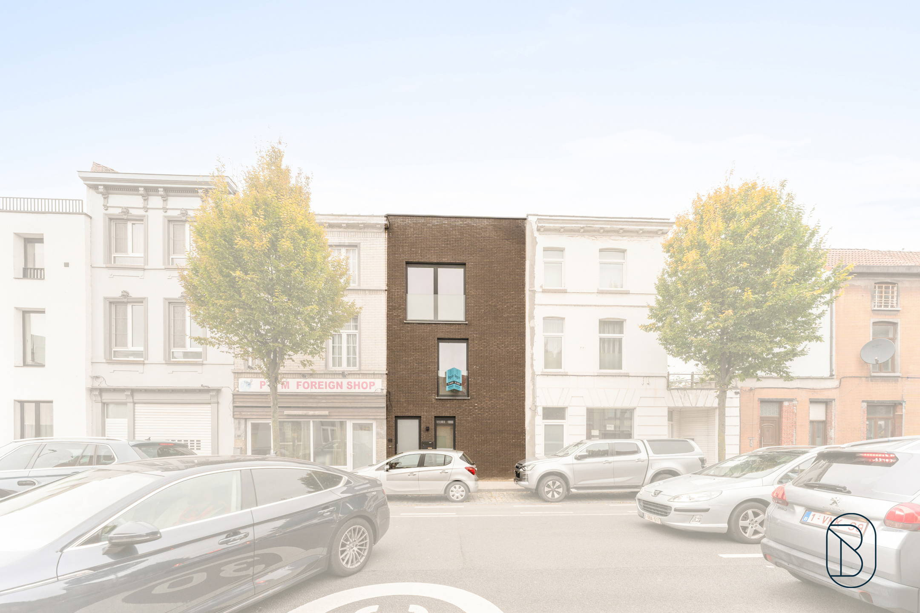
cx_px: 460
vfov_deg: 81.2
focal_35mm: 14
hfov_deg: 104.3
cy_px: 306
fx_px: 358
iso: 250
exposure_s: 1/160
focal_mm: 14
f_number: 9
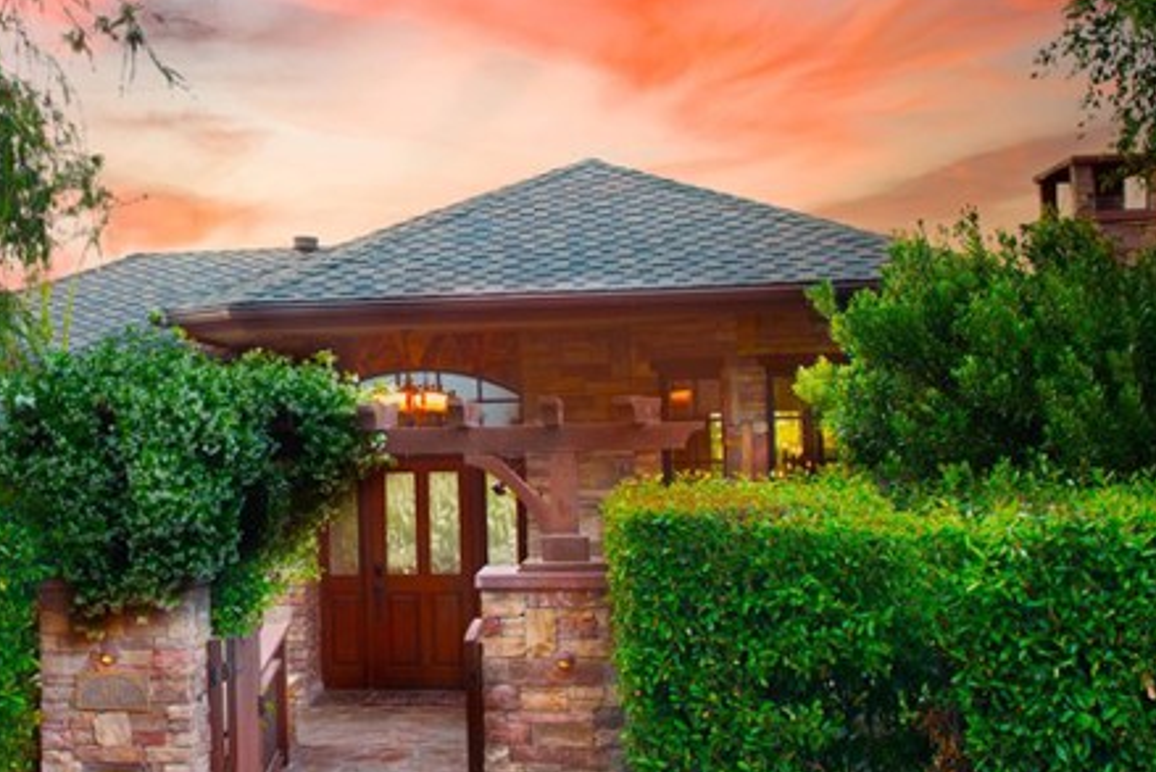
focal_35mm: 63
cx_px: 190
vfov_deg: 21.5
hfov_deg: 30.9
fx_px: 2024
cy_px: 283
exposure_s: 1/60
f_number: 8
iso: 200
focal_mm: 27
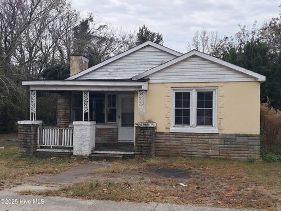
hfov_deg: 65.3
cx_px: 140
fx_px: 219
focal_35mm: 27
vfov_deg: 51.4
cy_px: 106
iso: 50
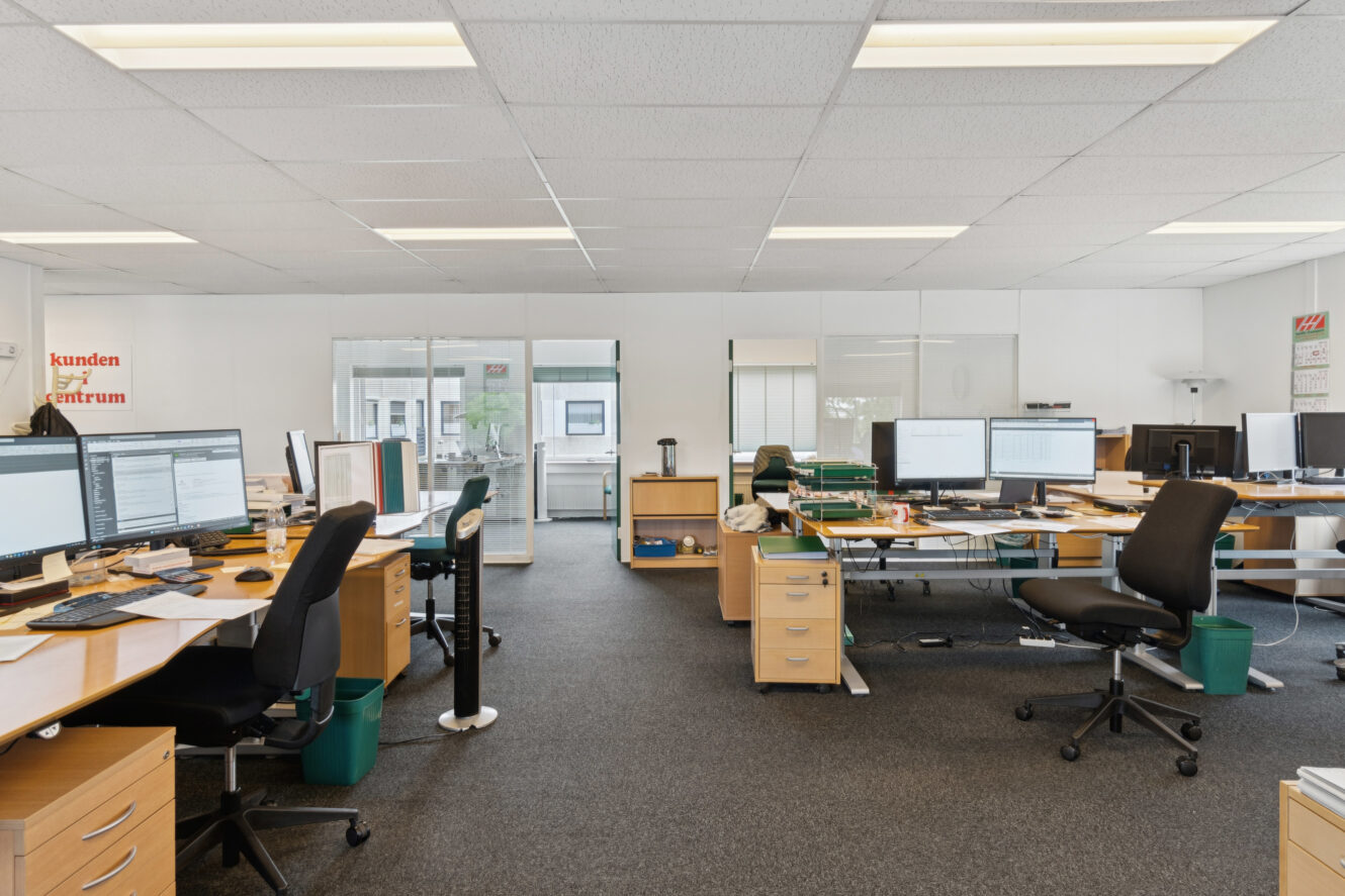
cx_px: 672
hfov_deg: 85.4
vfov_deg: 63.2
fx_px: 729
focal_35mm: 20
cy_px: 448
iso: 200
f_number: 8
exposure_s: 1/8
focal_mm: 13
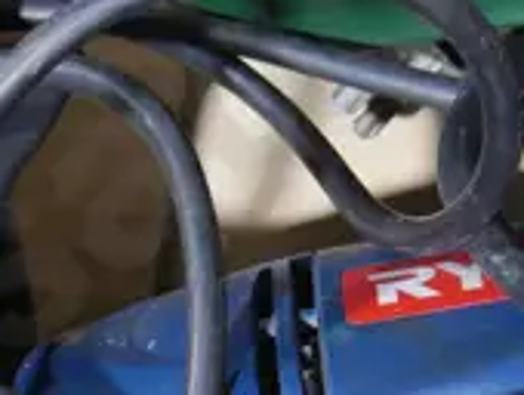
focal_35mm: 193
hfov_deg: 10.2
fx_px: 2926
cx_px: 271
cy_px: 76
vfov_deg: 7.7
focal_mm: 16
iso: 640
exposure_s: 1/60
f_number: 3.6
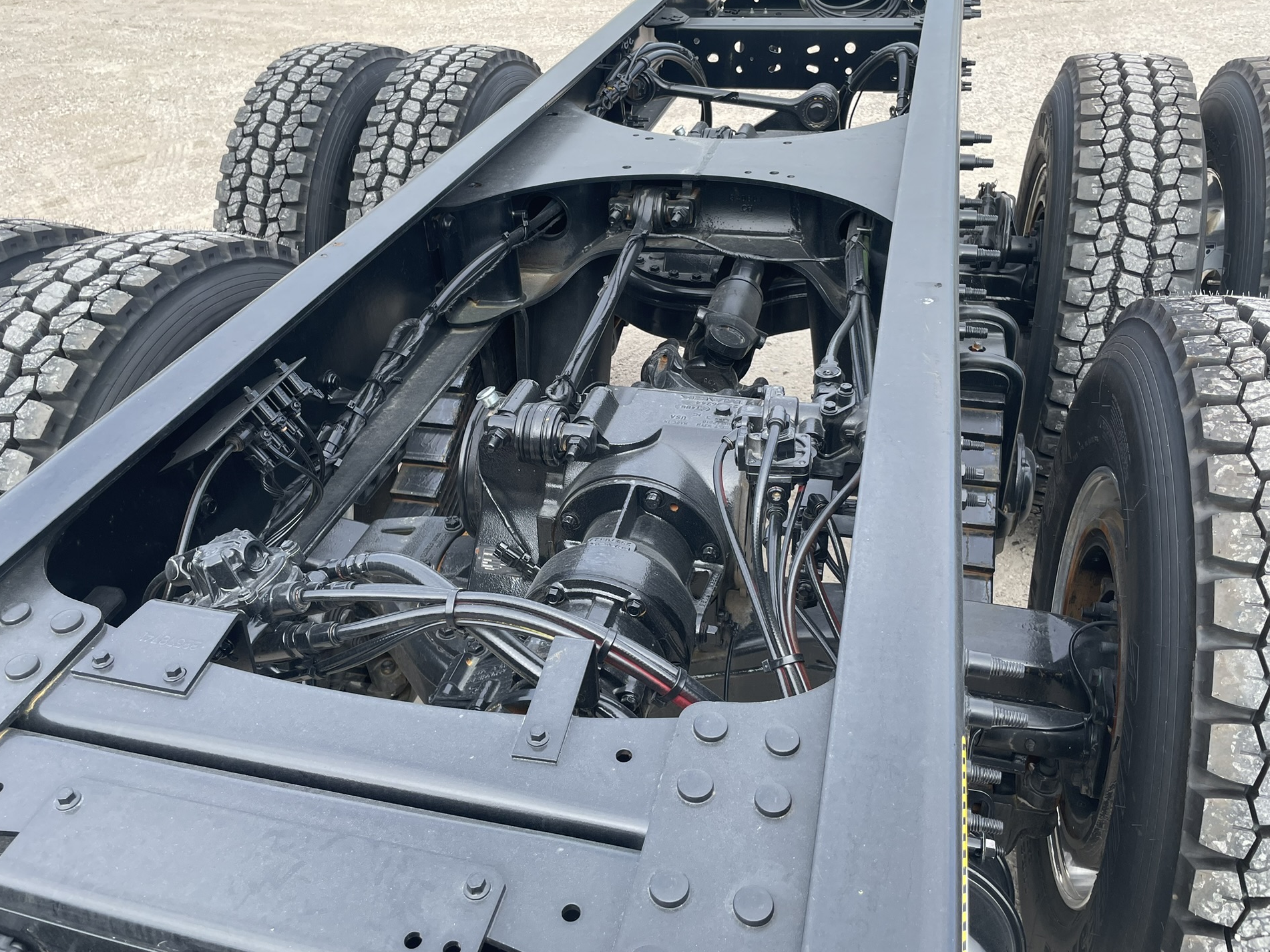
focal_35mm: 28
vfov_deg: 49.7
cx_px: 632
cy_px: 440
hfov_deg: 63.5
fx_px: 1027
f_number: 1.6
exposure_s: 1/647
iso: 32
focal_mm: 4.2
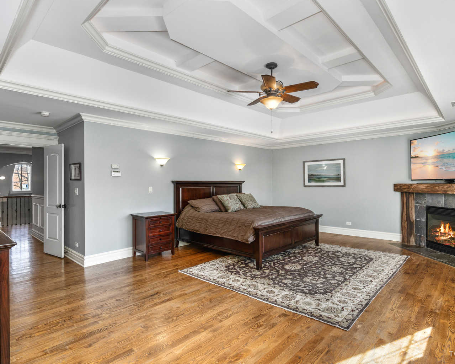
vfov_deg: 70.8
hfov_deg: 83.3
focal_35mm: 19
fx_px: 256
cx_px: 223
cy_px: 178
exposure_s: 1/3
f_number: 10
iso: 400
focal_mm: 16
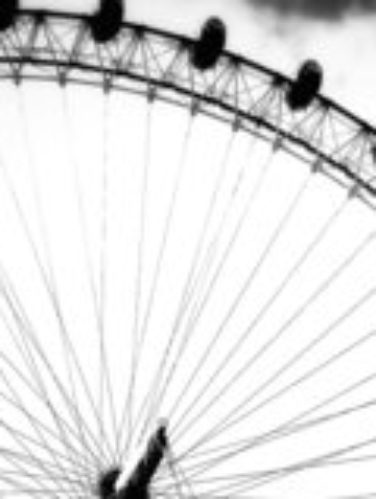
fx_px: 1327
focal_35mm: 92
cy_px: 546
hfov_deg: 16.1
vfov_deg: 20.3
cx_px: 258
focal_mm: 6.3
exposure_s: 1/800
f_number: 4.6
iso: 64
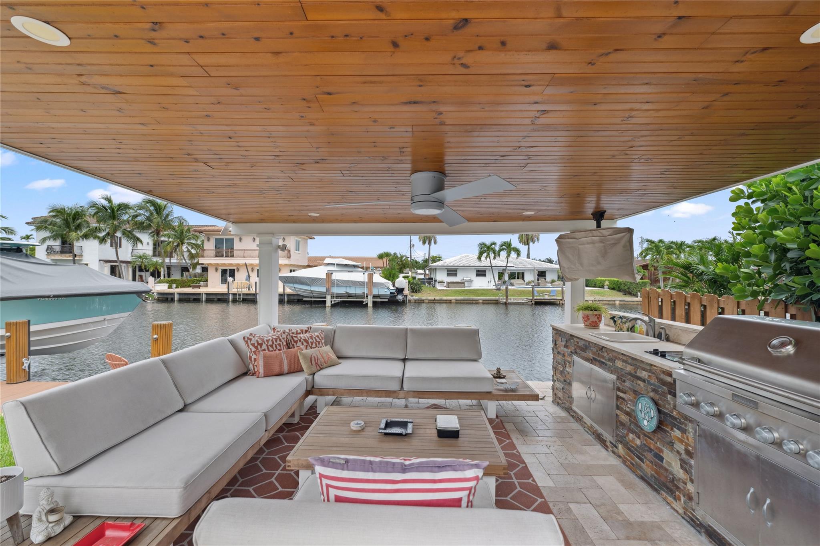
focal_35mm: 15
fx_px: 342
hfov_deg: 100.4
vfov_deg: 77.3
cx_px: 410
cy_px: 273
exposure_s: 1/640
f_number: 7.1
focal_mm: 15
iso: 250
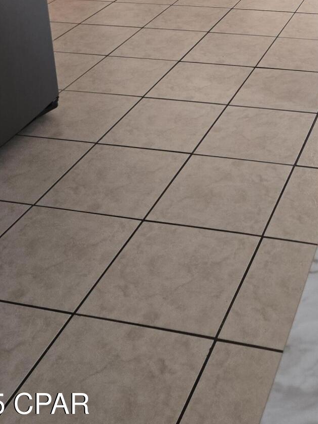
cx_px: 299
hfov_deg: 25.6
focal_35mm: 55
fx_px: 674
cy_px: -57
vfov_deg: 30.7
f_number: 1.8
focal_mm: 5.4
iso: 125
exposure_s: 1/120
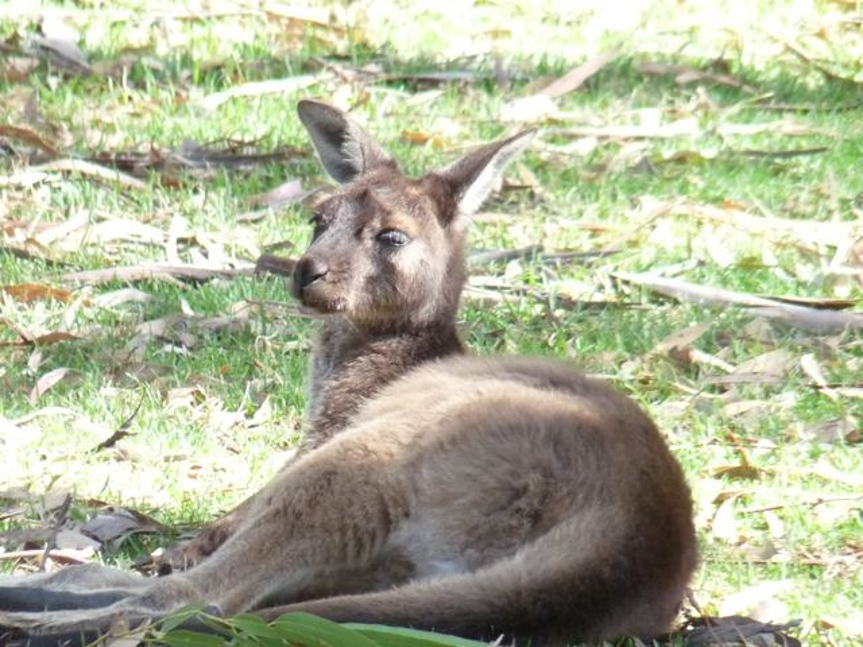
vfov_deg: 2.2
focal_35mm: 673
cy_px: 324
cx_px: 432
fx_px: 16778
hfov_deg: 2.9
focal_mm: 67.7
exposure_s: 1/400
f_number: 3.7
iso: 400
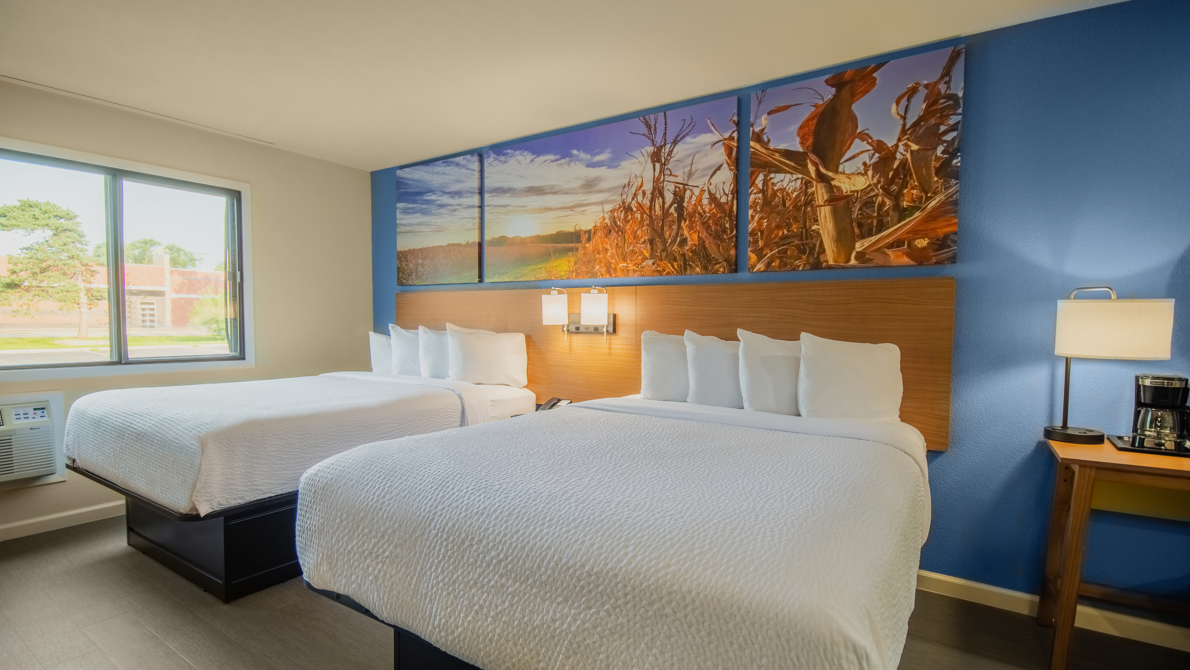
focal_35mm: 18
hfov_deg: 91.8
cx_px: 596
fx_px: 576
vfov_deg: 60.3
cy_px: 351
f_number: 7.1
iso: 250
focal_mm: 11.5
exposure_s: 1/640
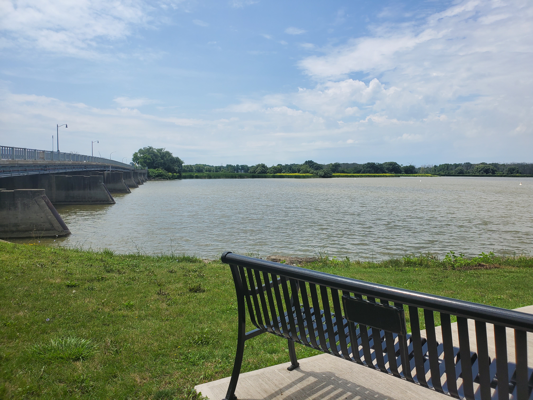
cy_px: 200
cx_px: 266
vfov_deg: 53.1
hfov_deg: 67.3
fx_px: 400
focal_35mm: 26
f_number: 2.4
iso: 50
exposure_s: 1/2174
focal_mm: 4.3
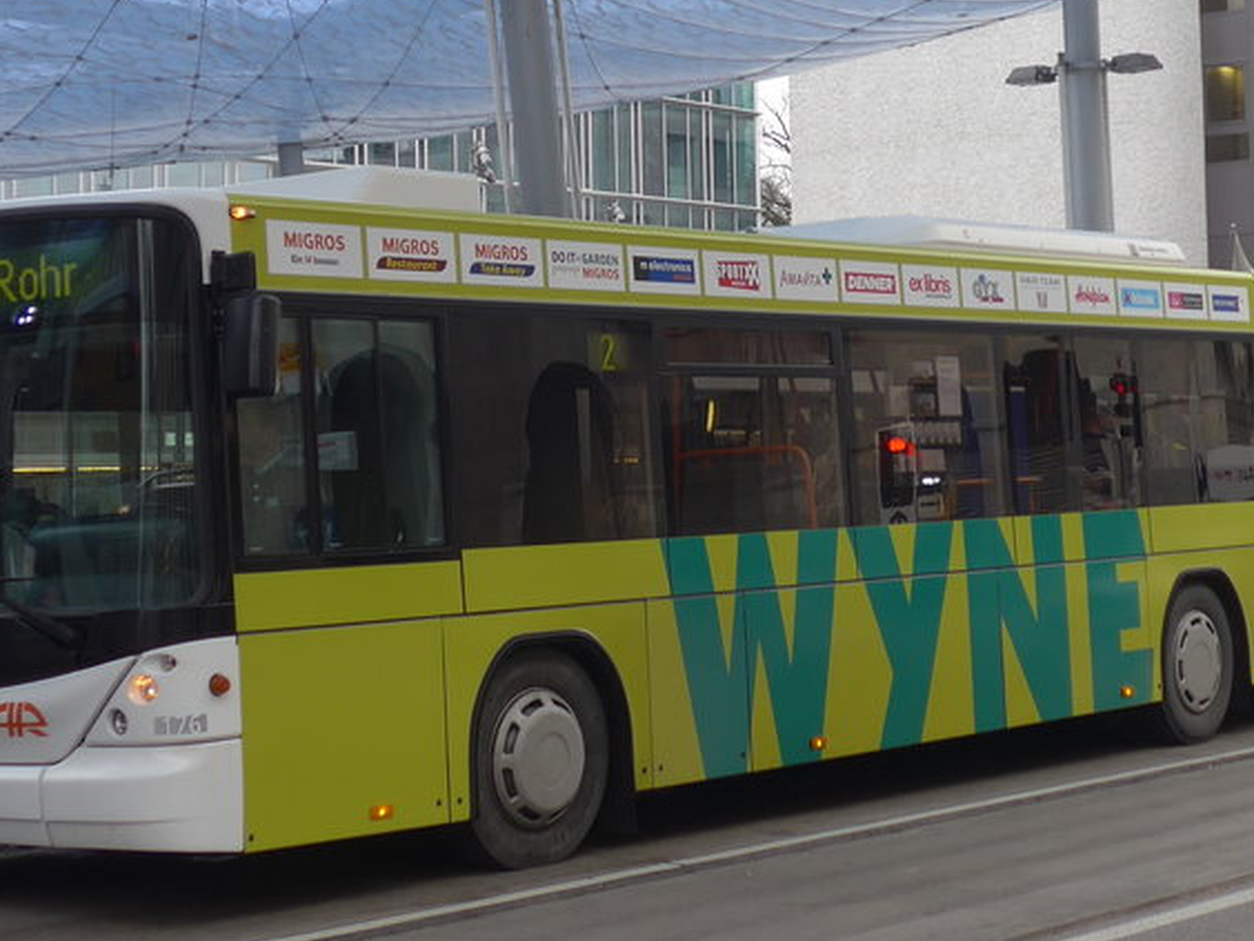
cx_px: 691
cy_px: 258
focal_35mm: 83
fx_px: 3007
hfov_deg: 23.5
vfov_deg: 17.7
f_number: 2.5
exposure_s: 1/80
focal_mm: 8
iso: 80
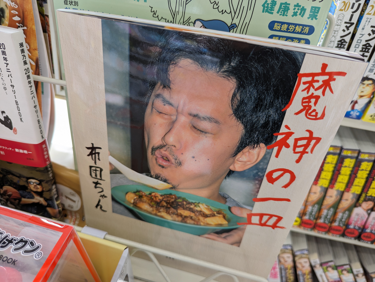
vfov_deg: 56.9
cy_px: 141
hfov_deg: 71.5
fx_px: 260
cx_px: 188
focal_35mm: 24
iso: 48
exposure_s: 1/97.8
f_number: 1.85
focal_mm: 6.81
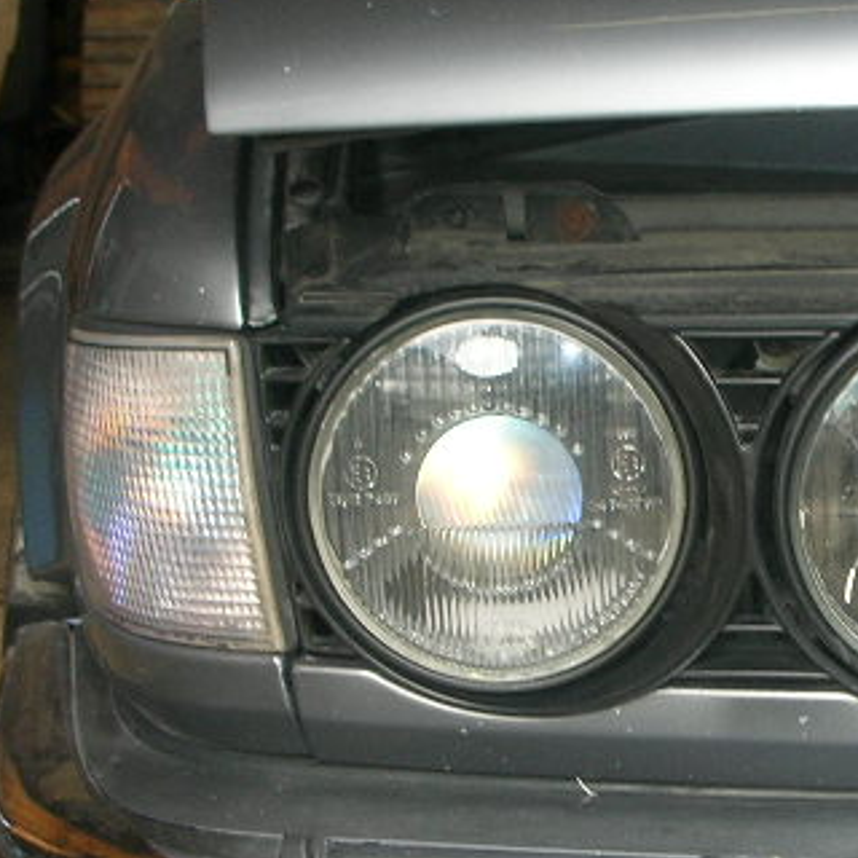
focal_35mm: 99
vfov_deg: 17.6
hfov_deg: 17.4
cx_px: 711
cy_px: 496
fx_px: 2776
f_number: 3
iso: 50
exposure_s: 1/30
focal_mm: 5.8
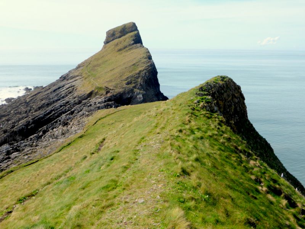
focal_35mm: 44
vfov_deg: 32.9
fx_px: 388
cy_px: 114
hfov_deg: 42.9
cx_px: 152
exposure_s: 1/800
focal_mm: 7.9
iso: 100
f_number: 4.1
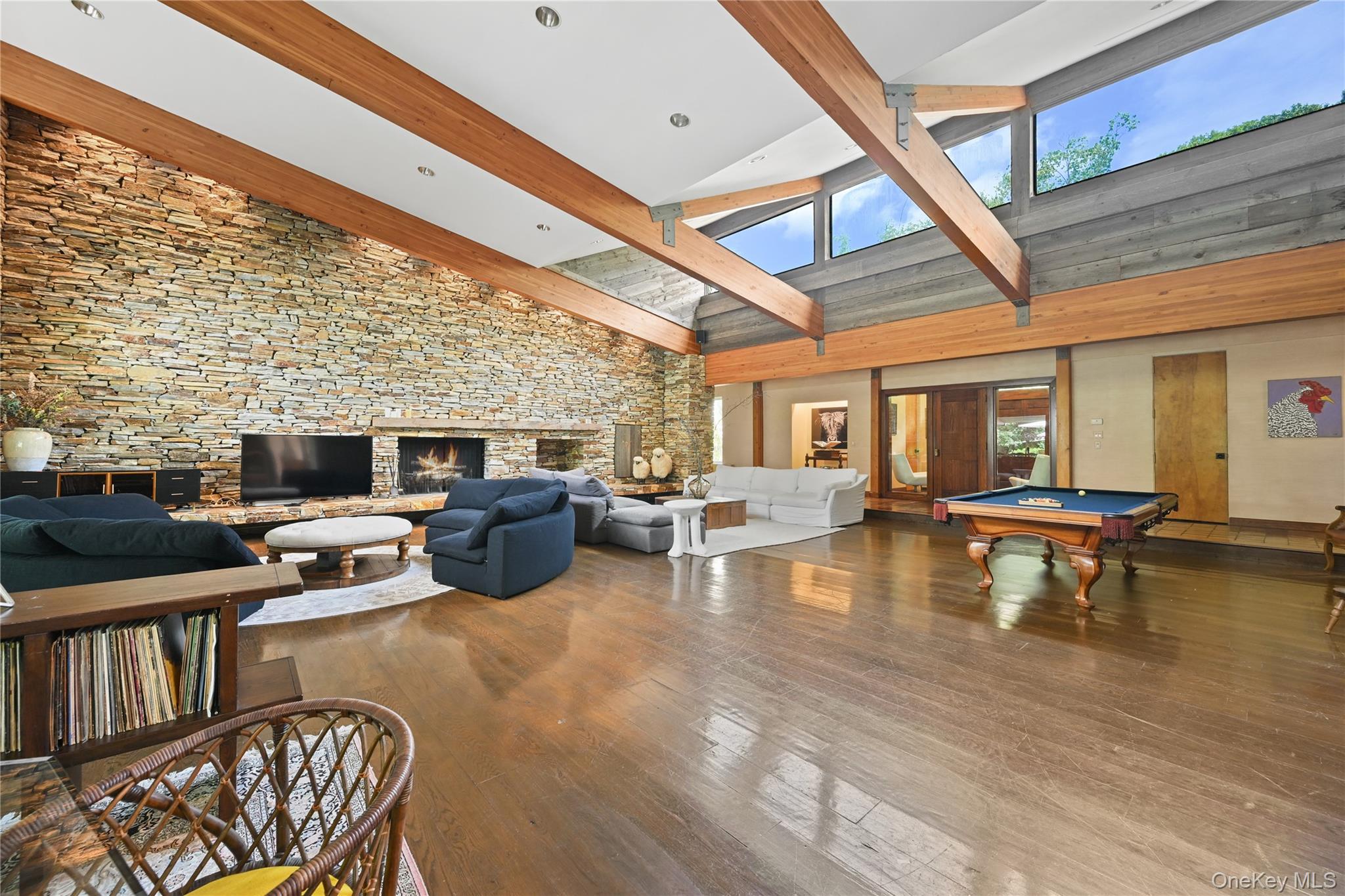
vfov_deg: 81.2
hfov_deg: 104.3
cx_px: 672
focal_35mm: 14
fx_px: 523
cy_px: 448
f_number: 8
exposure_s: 1/2.5
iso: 640
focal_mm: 14
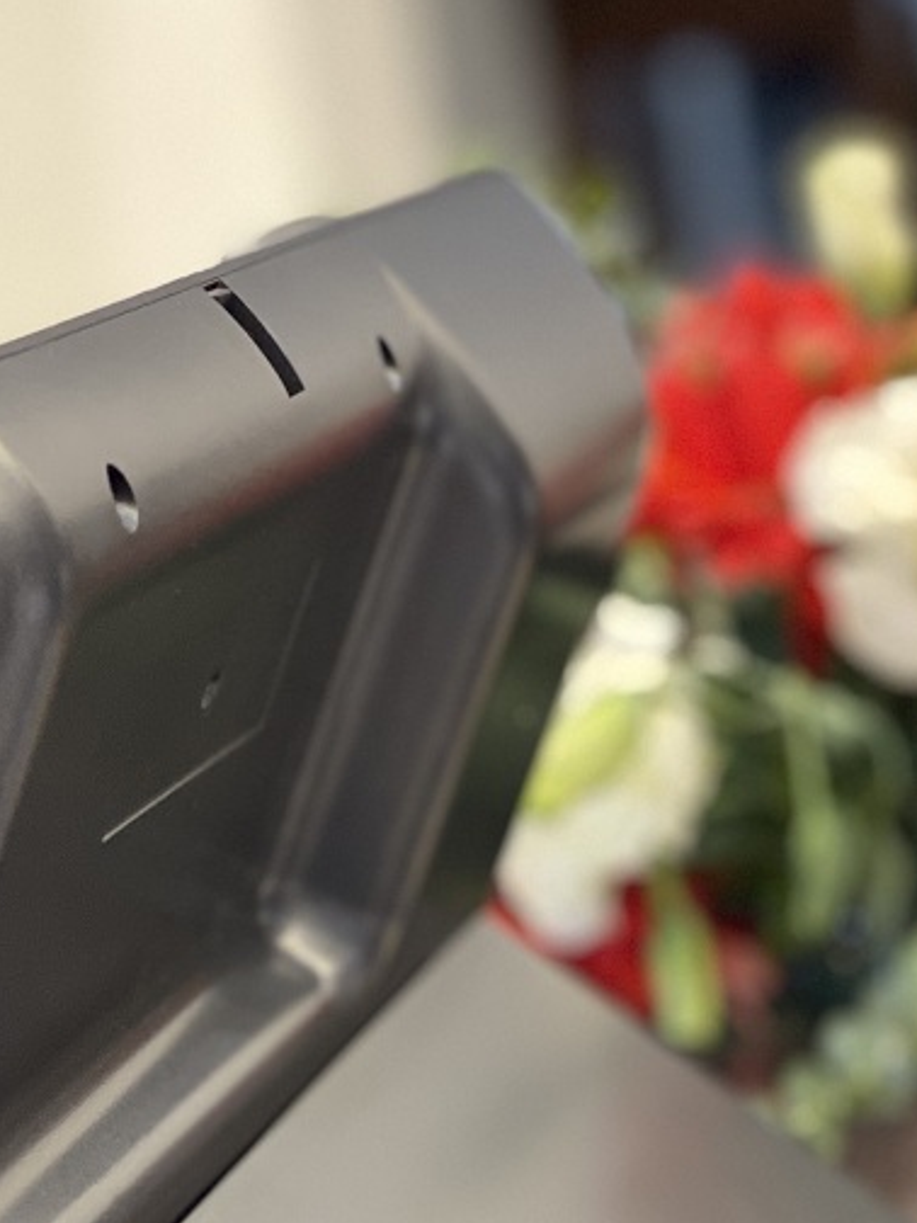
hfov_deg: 13.5
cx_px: 446
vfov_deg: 17.7
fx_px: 3885
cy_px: 963
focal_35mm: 110
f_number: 2
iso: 200
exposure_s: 1/36
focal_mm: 6
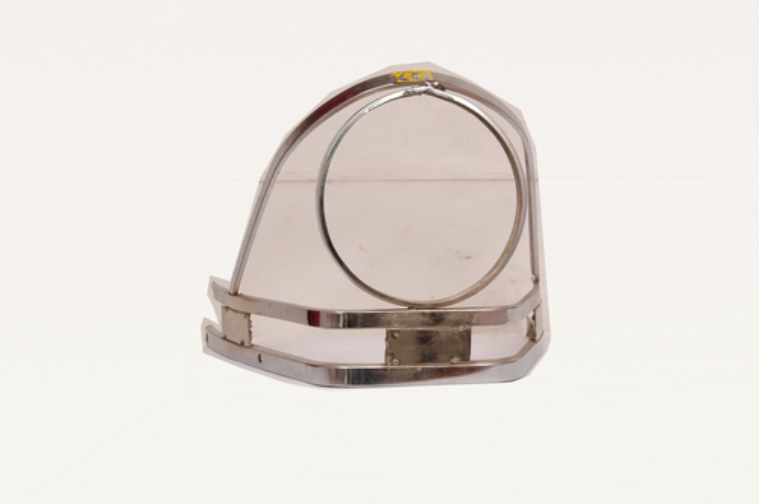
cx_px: 380
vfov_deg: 20.1
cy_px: 252
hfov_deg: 29.9
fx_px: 1421
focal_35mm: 68
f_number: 11
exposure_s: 1/125
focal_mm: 45
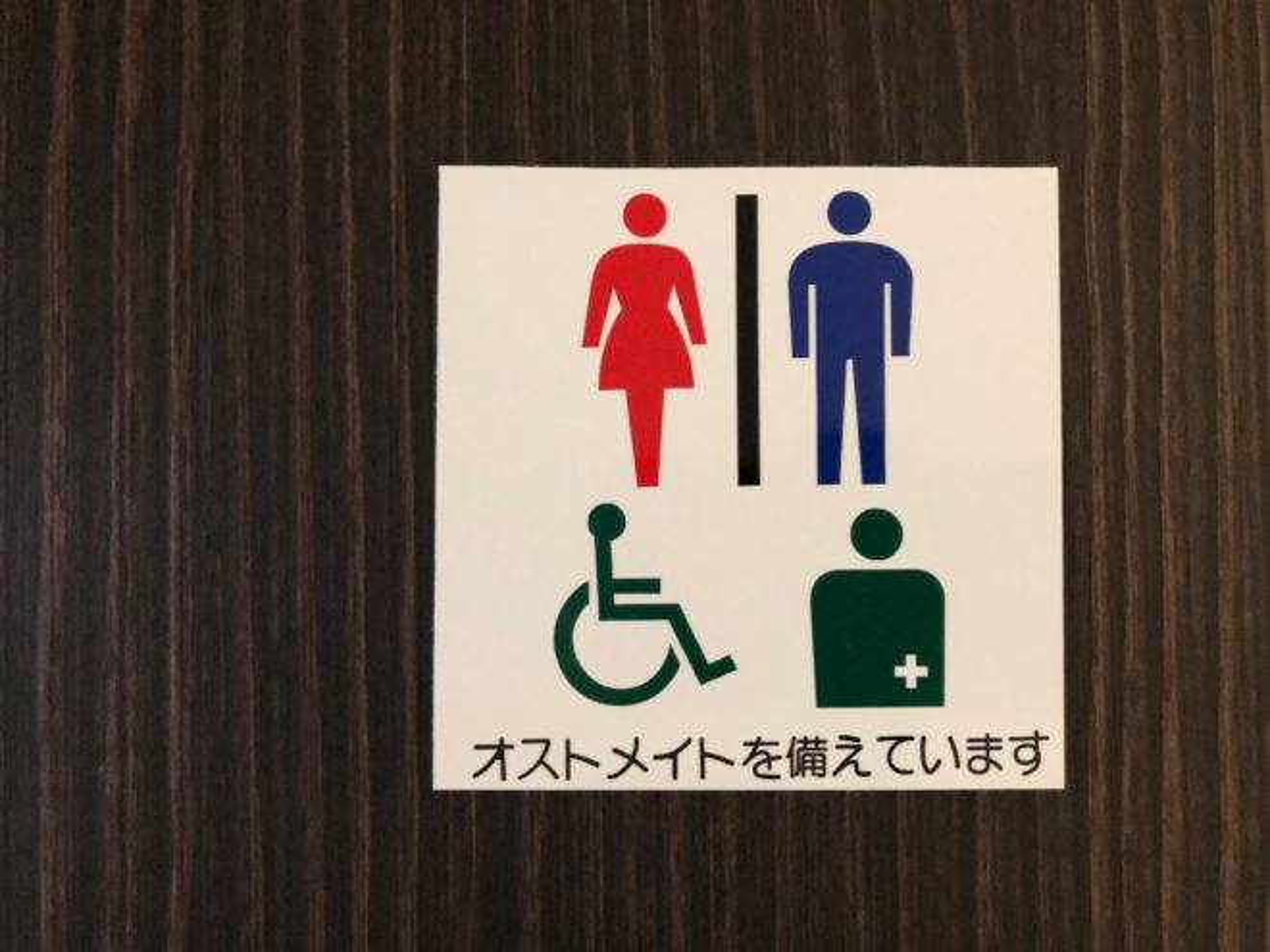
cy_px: 476
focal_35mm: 28
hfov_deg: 63.4
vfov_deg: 49.7
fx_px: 1027
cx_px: 635
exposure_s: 1/33
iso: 500
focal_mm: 3.99
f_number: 1.8
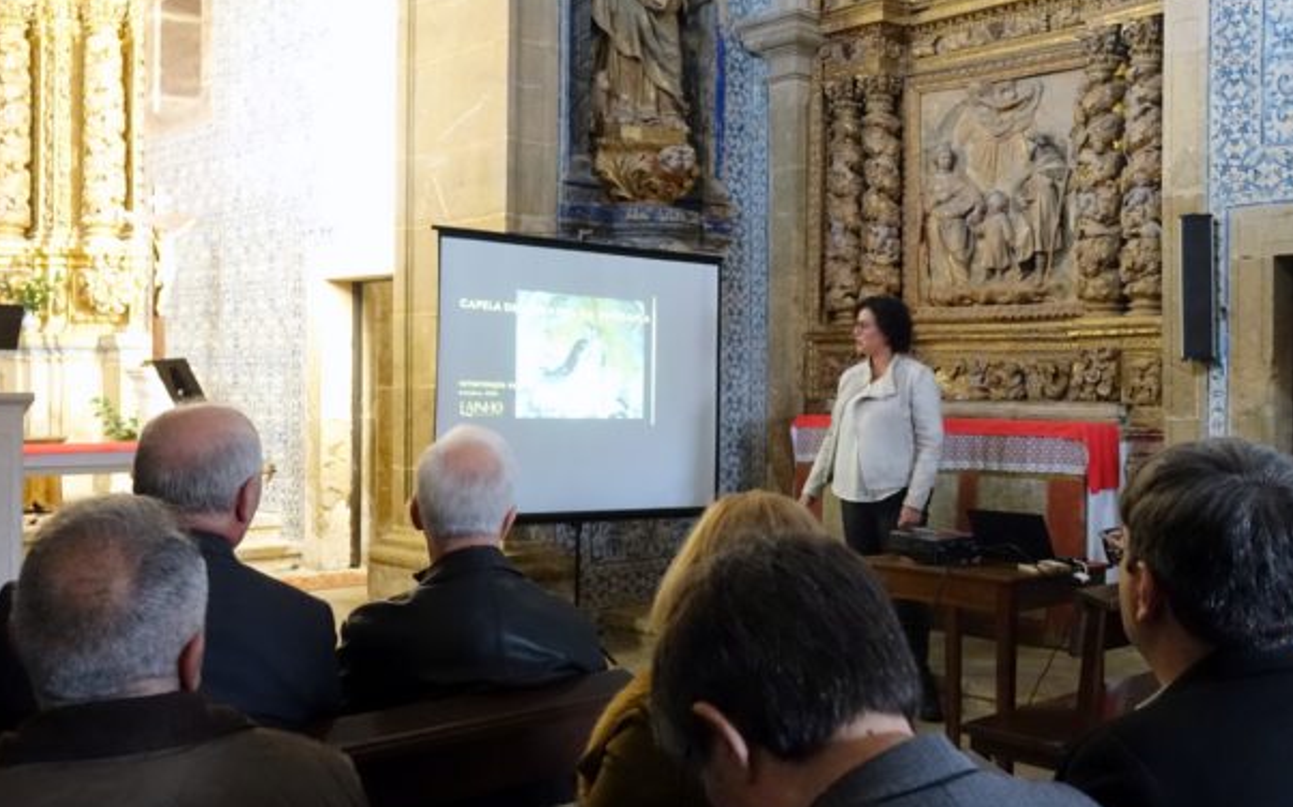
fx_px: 1374
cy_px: 384
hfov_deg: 50.3
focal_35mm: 39
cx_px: 711
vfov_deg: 32.7
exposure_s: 1/40
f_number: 2.8
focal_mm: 11.56
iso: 2000
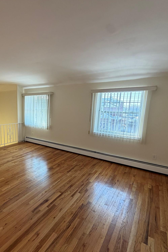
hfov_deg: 58.8
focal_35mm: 20
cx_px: 43
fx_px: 140
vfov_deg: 84.0
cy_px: 128
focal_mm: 2.22
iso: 125
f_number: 2.2
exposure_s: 1/121
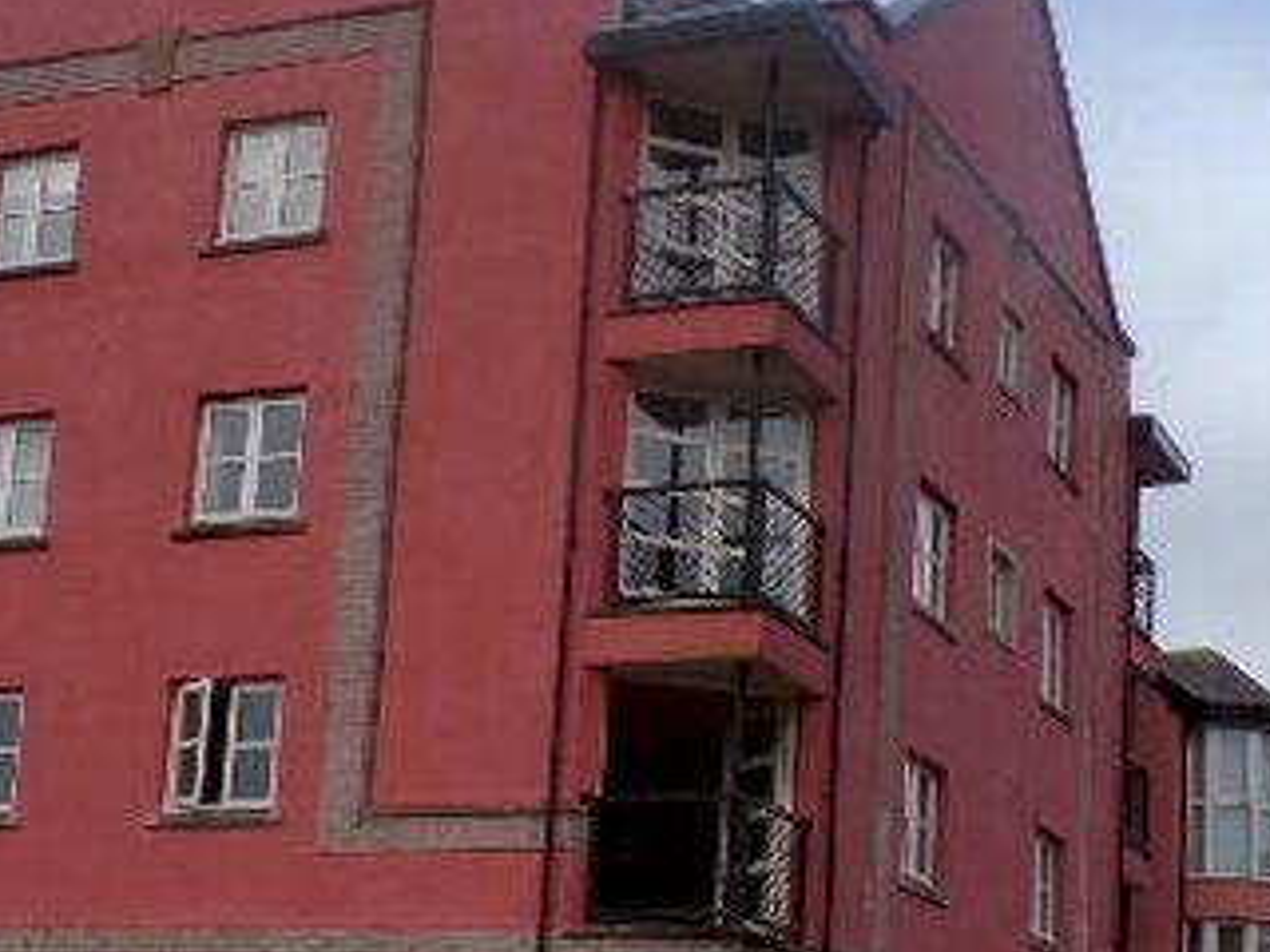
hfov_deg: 27.7
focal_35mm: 70
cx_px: 718
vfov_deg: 20.9
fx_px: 2568
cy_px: 700
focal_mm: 5.8
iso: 80
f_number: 8.6
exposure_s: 1/120
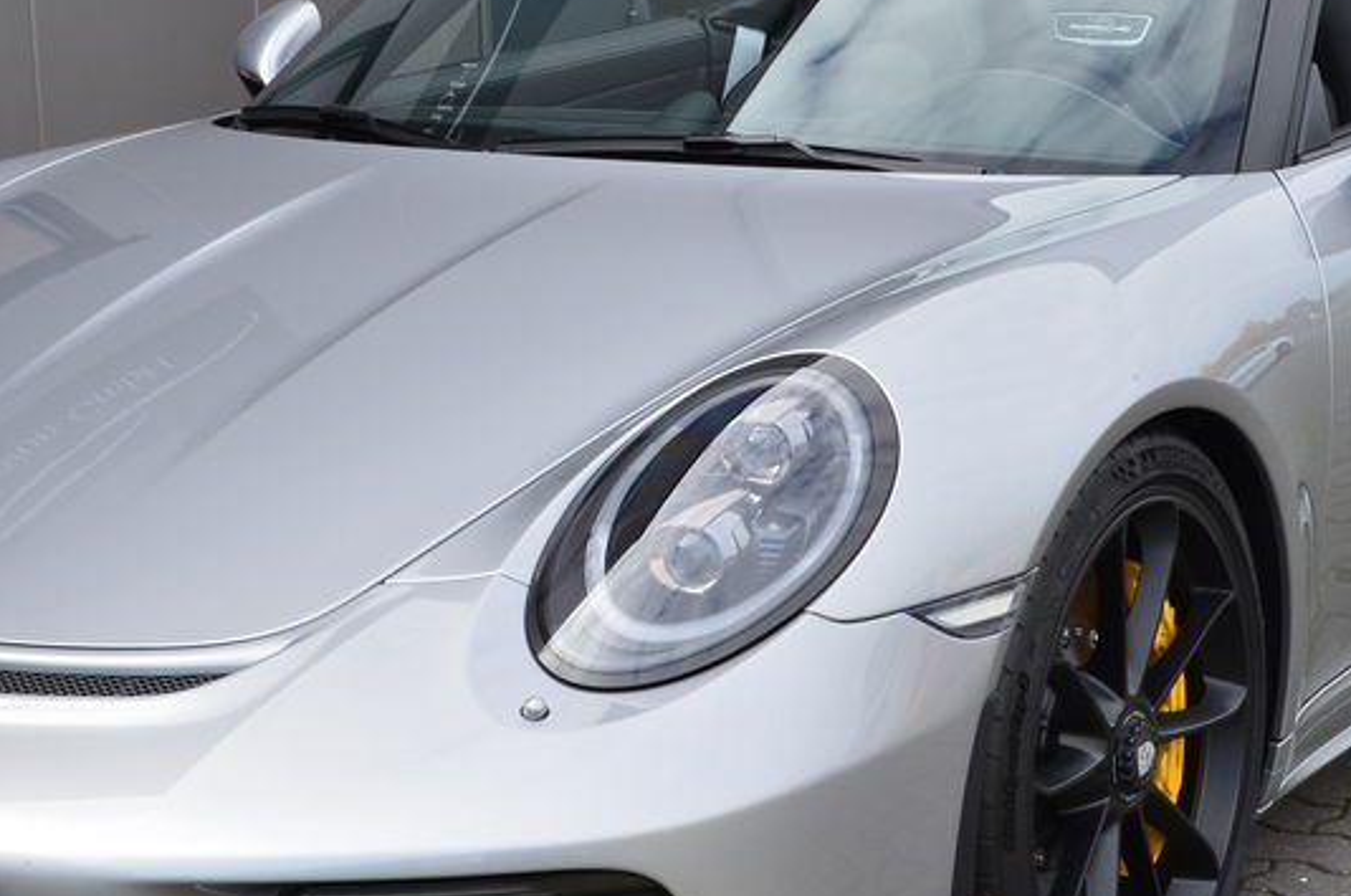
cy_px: 534
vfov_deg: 14.8
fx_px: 3446
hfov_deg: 22.2
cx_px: 643
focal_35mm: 92
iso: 400
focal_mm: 32
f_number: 9
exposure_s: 1/125
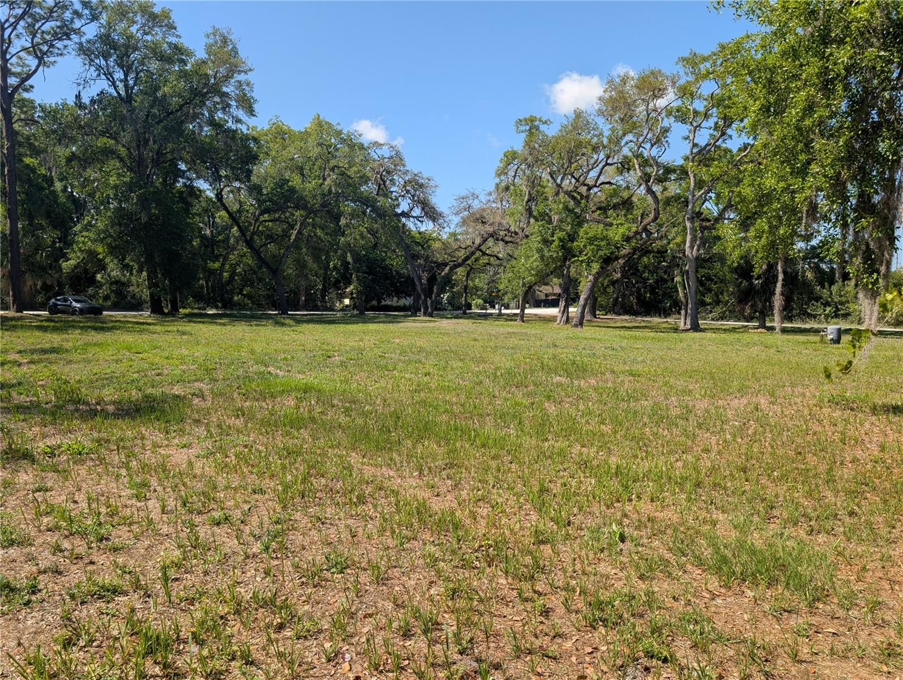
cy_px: 340
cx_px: 452
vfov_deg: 56.9
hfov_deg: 71.5
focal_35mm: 24
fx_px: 627
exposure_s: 1/907
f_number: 1.68
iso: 23
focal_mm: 6.9
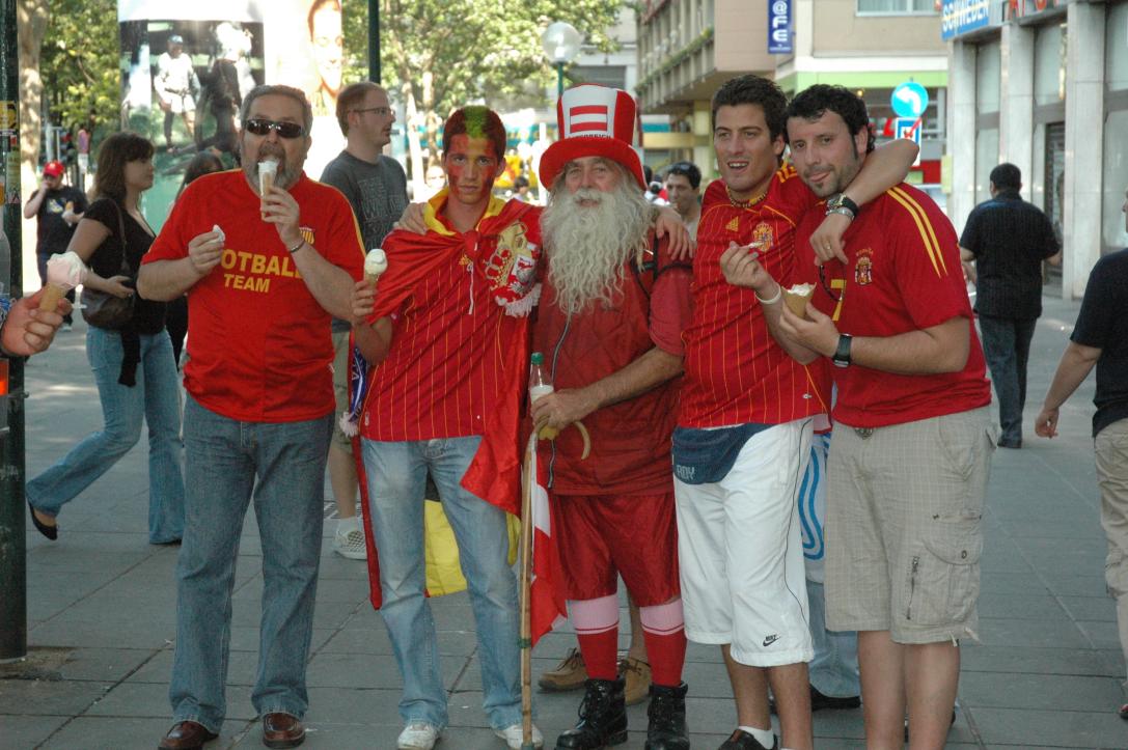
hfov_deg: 27.0
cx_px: 564
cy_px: 375
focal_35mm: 75
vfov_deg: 18.2
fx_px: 2348
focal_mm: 50
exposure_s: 1/500
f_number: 5.6
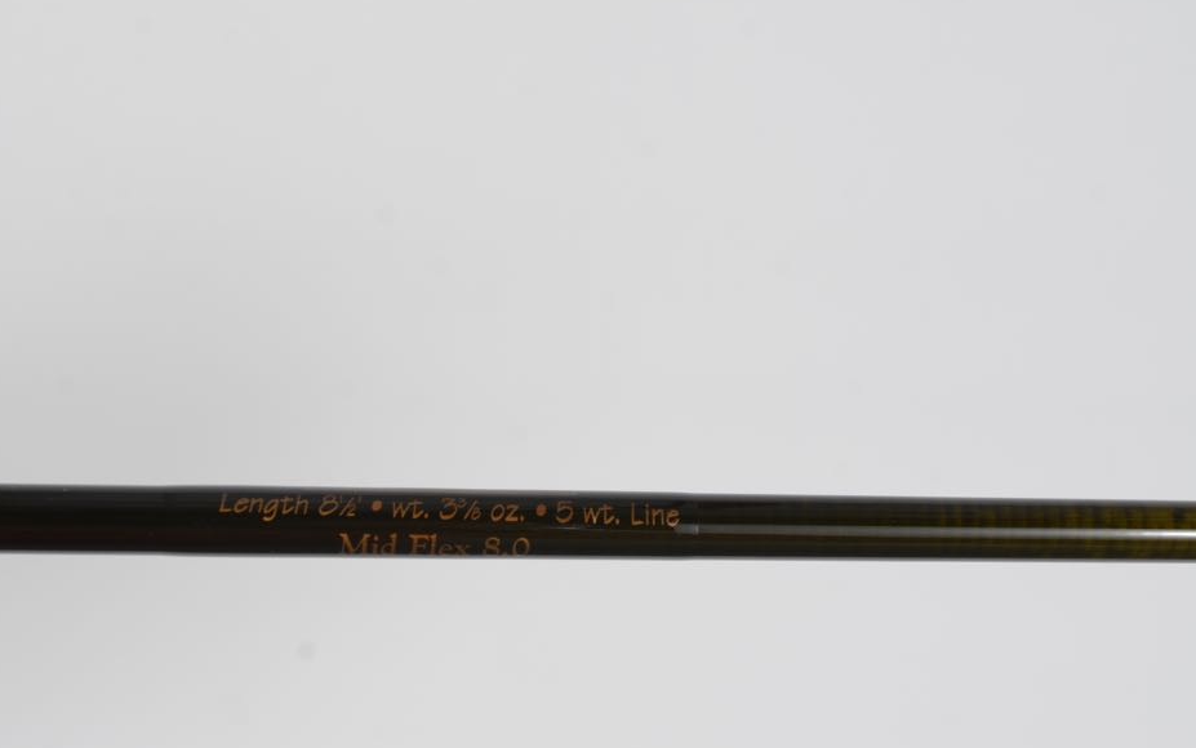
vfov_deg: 17.6
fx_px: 2403
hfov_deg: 27.9
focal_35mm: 74
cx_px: 466
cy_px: 508
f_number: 9
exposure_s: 1/125
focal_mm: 35
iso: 100
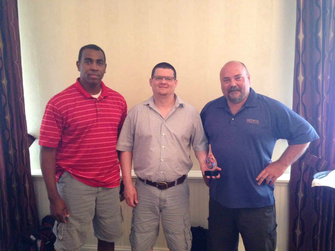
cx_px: 168
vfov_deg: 42.9
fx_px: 319
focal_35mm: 33
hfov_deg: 55.4
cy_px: 126
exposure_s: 1/17
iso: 400
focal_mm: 4.12
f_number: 2.4
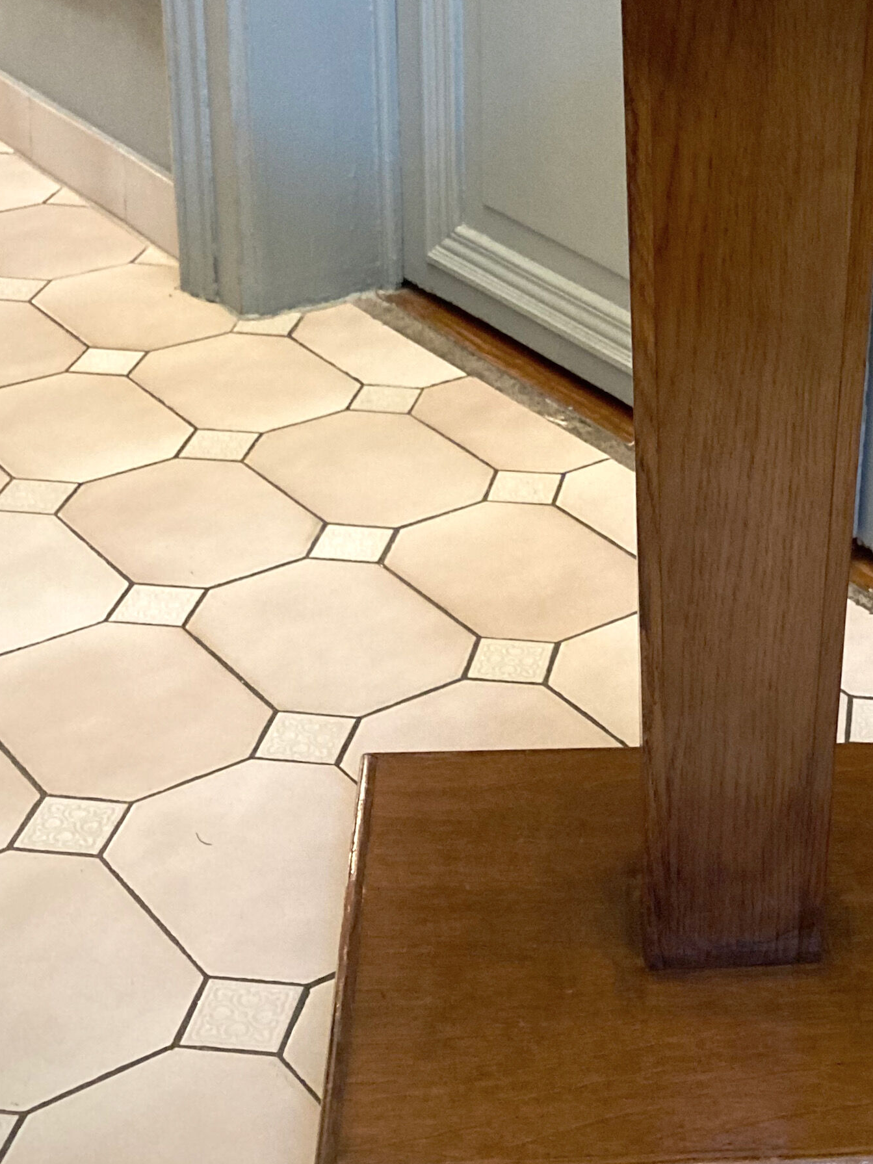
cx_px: 771
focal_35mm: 61
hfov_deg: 23.4
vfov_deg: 31.1
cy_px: 289
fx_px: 2051
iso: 400
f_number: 1.8
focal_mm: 3.99
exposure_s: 1/25
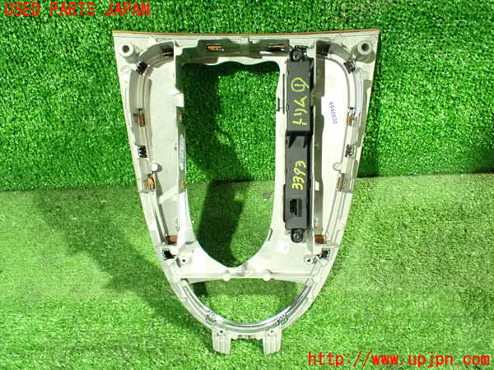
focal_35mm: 30
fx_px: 428
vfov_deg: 46.8
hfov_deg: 60.0
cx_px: 247
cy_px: 185
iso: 1600
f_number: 2.3
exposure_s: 1/25
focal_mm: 5.4
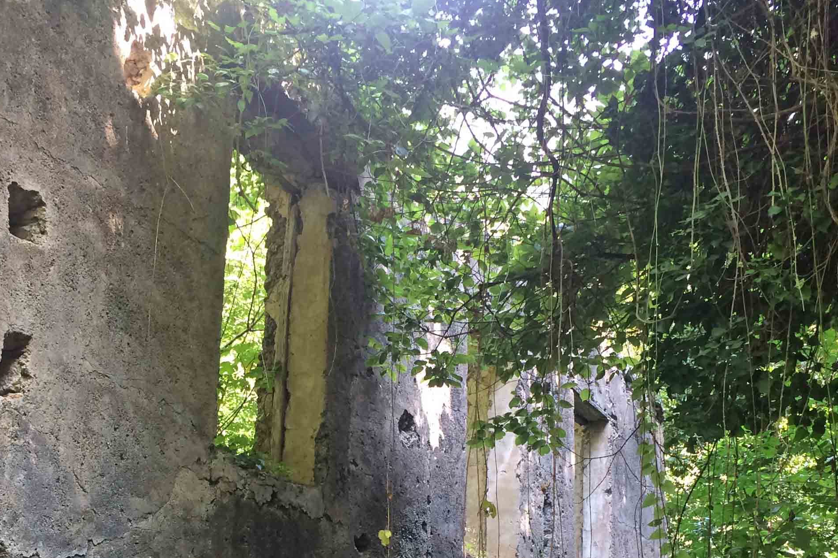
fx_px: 1210
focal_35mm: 52
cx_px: 336
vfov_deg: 25.1
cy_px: 519
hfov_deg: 38.0
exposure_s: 1/33
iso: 40
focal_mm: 4.15
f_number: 2.2
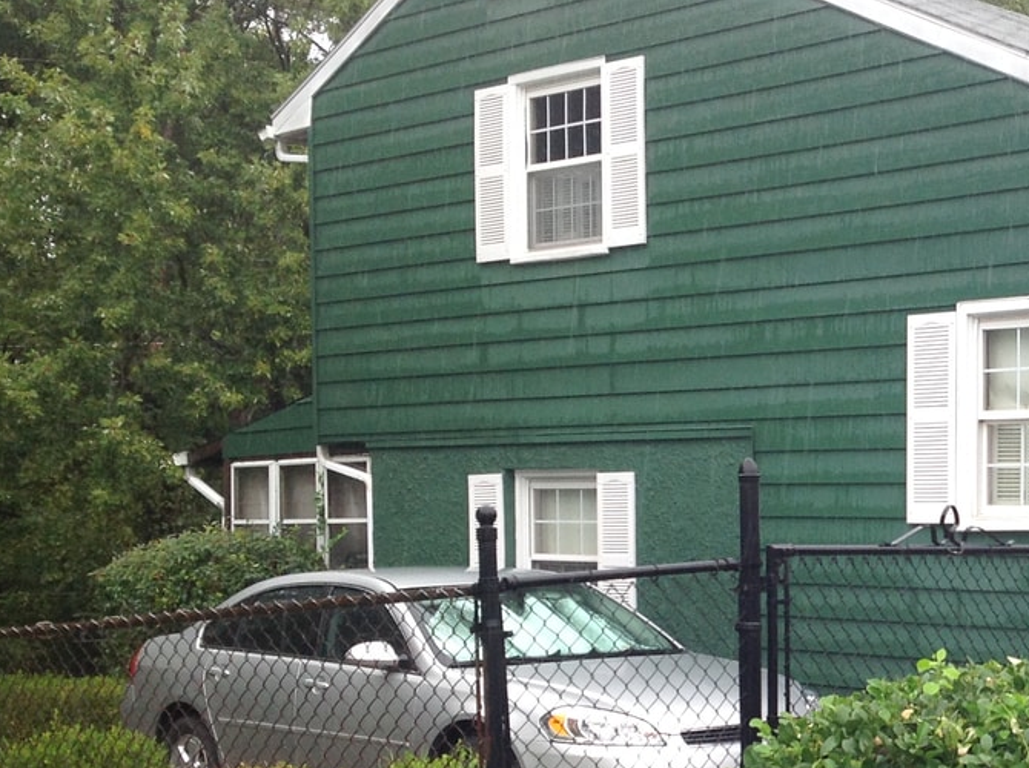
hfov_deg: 26.4
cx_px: 1011
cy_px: 545
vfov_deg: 20.8
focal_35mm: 70
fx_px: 2077
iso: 50
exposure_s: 1/240
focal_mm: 4.28
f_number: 2.4
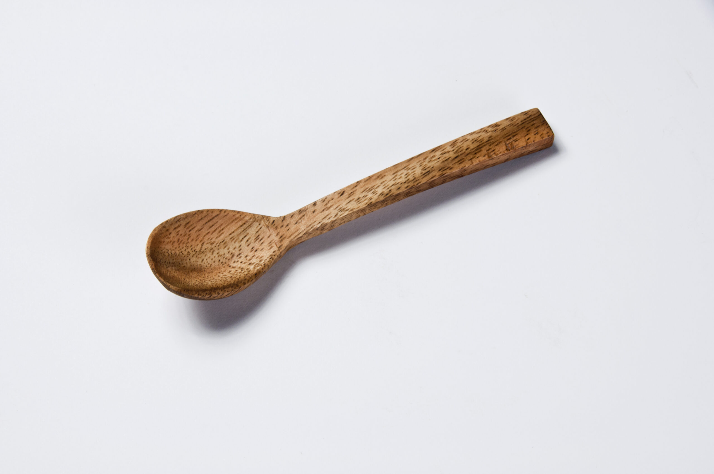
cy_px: 237
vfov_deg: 11.4
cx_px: 357
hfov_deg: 17.1
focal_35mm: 120
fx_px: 2377
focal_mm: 80
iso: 200
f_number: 16
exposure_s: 1/8
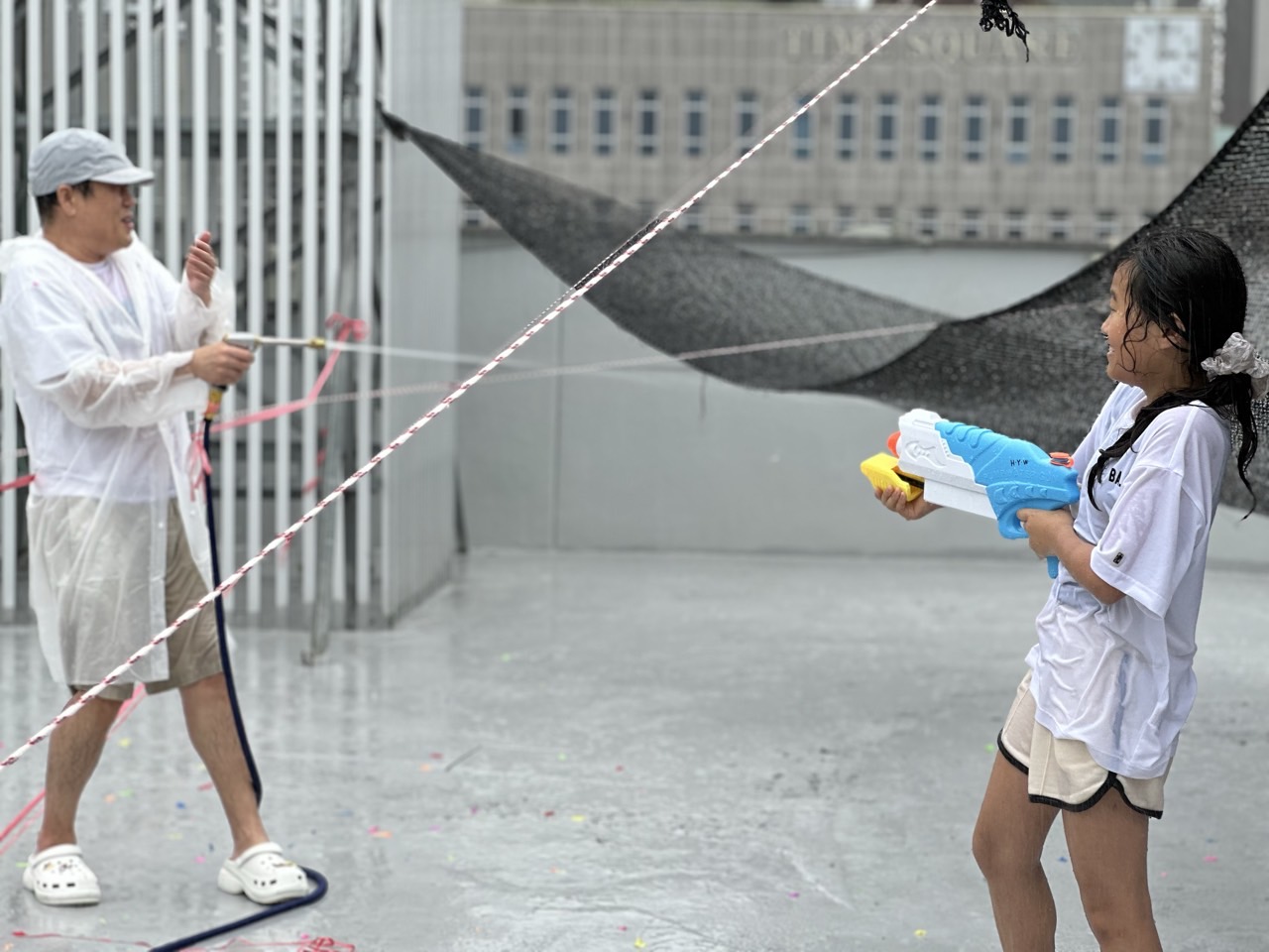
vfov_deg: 19.1
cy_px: 476
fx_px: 2823
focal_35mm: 77
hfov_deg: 25.3
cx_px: 634
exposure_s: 1/121
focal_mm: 9
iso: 32
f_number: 2.8
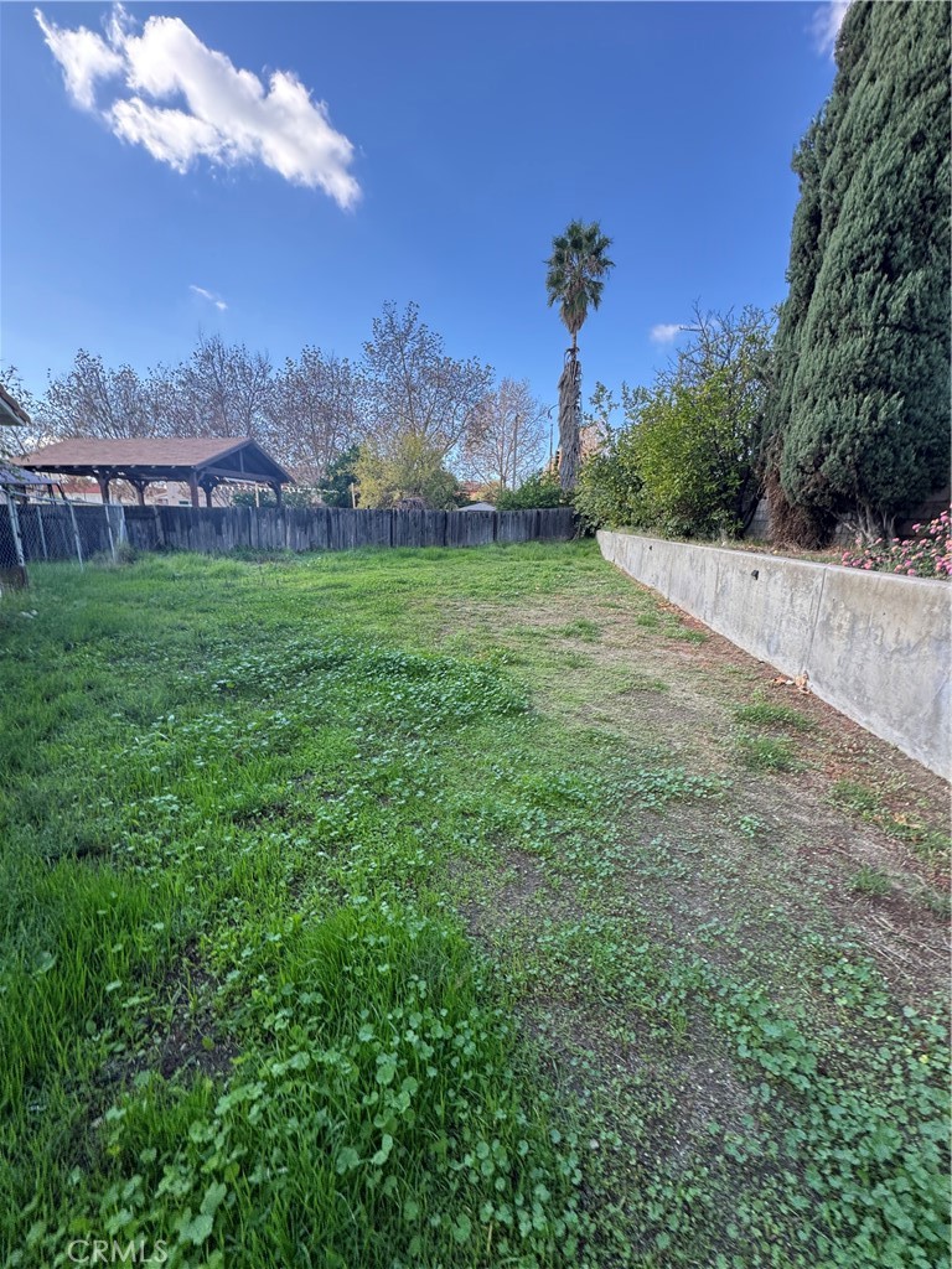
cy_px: 634
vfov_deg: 102.1
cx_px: 476
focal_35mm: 14
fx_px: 513
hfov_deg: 85.7
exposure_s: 1/224
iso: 40
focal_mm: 2.22
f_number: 2.2
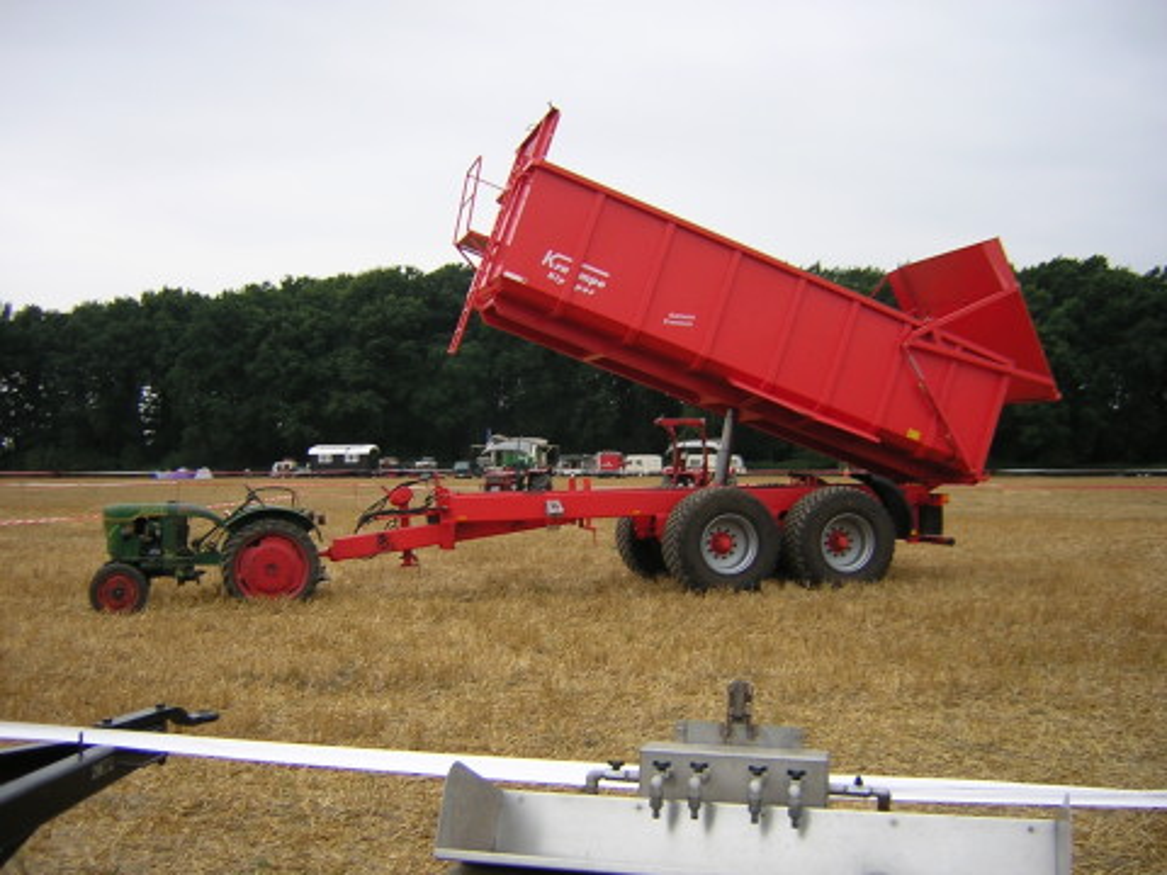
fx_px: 1214
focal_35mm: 36
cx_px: 584
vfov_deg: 39.7
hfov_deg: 51.4
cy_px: 438
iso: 100
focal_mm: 4.7
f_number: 2.6
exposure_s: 1/33.9
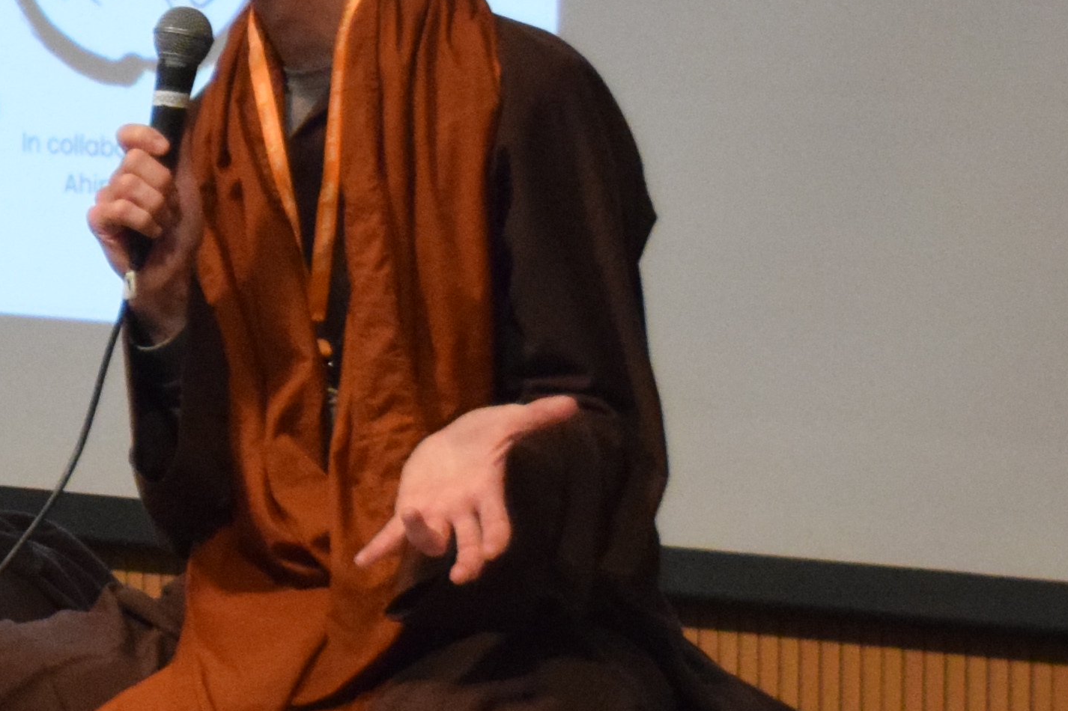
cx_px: -583
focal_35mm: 202
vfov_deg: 6.8
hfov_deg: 9.8
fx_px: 5991
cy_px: 342
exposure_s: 1/320
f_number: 4.5
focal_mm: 32
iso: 3200
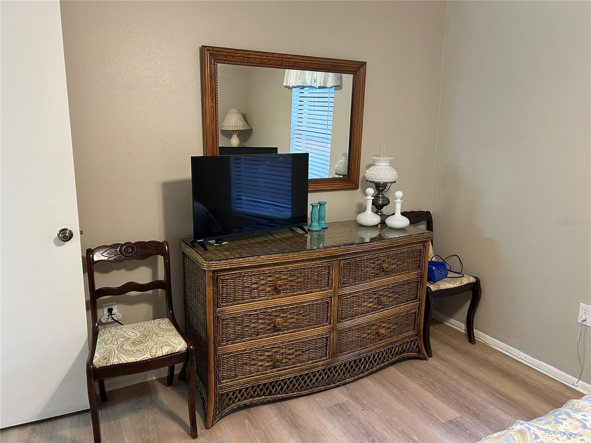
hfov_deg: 67.3
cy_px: 222
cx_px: 296
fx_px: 444
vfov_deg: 53.1
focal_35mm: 26
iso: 320
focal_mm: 5.7
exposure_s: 1/60
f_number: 1.5
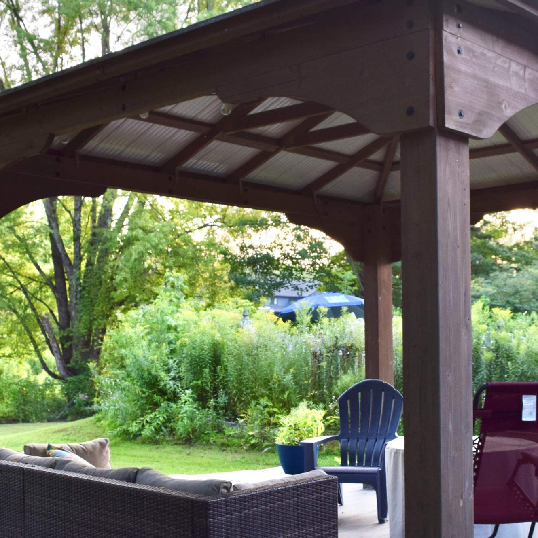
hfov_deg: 32.1
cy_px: 363
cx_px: 319
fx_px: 932
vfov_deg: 31.9
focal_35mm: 53
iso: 200
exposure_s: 1/60
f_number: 6.3
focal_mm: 18
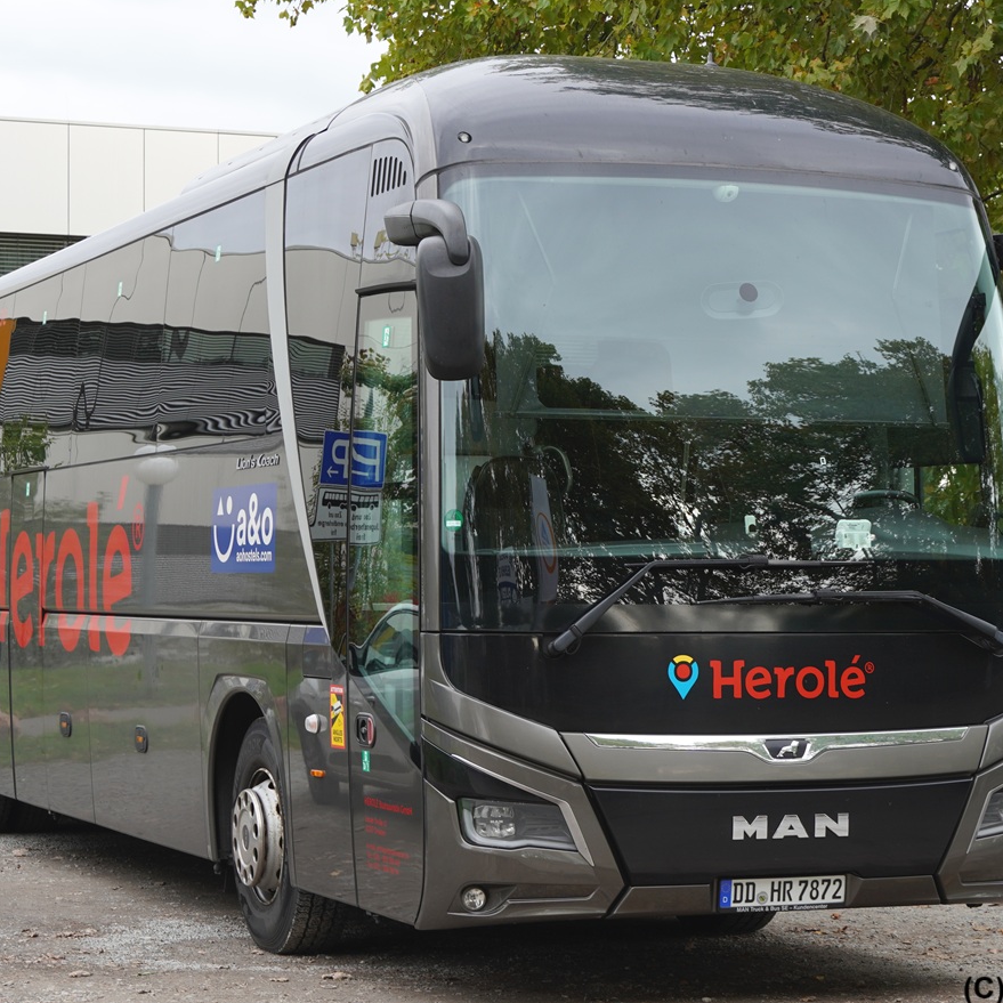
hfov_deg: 21.4
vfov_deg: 21.4
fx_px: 2655
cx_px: 502
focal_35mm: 81
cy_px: 504
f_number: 5.6
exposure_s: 1/100
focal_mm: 42
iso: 100
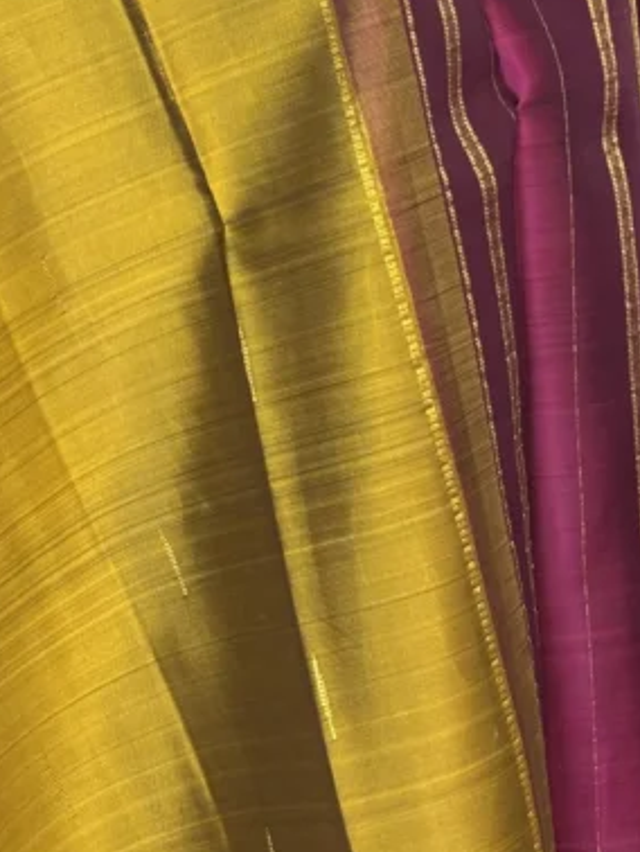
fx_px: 2709
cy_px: -34
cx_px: 201
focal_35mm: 110
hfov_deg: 13.5
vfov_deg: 17.4
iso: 125
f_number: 1.6
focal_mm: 5.96
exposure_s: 1/33
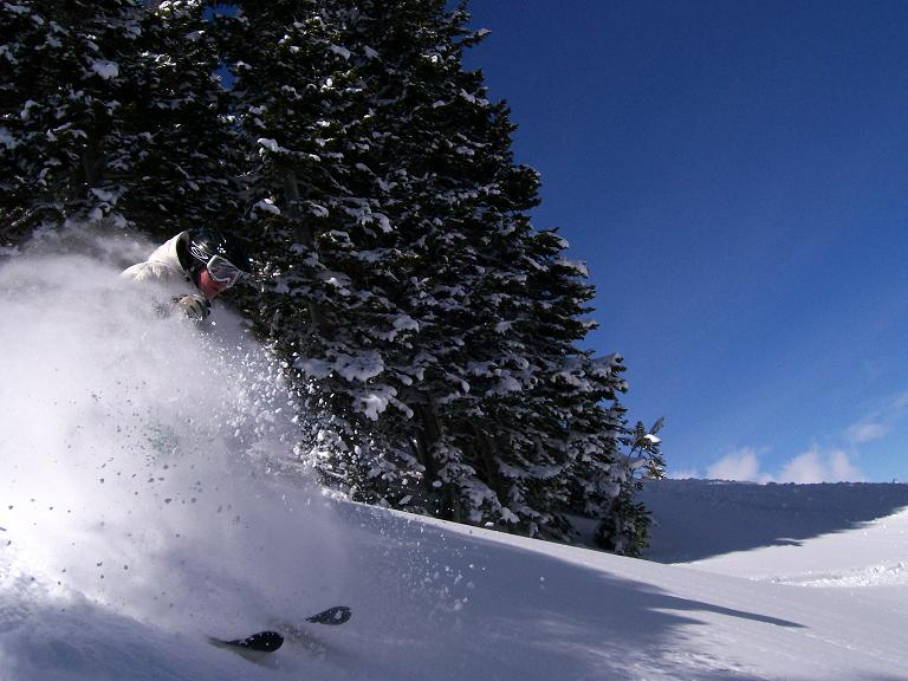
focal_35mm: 36
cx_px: 454
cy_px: 340
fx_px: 944
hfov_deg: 51.4
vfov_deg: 39.7
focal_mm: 6
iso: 80
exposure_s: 1/1401
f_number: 4.8
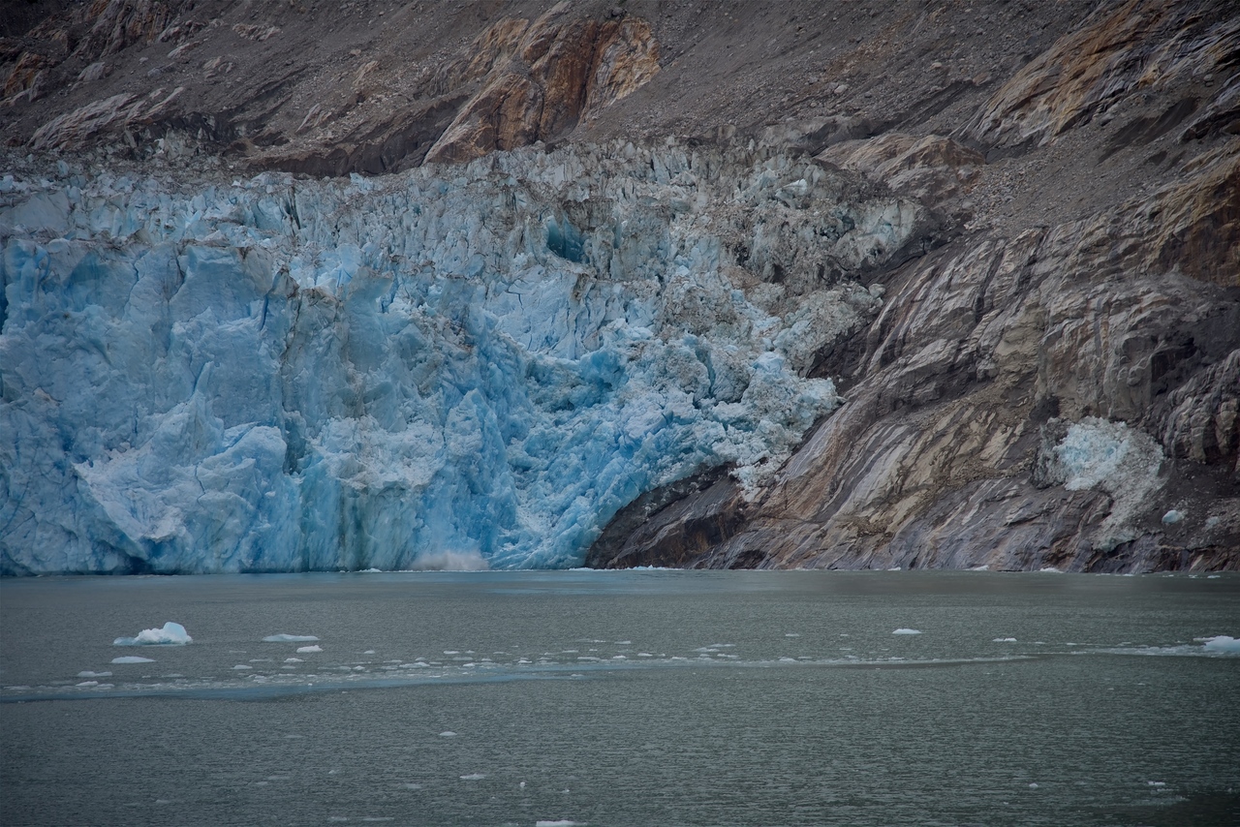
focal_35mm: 120
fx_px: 4134
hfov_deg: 17.1
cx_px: 620
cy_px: 414
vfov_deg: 11.4
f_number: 5
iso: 100
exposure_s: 1/250
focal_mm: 120
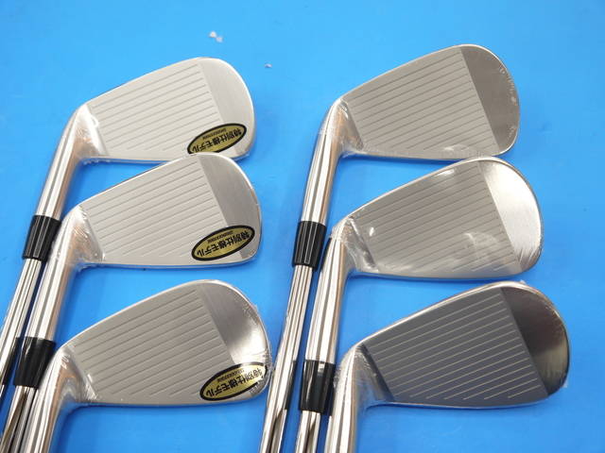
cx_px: 302
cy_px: 226
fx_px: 699
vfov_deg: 36.0
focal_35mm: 40
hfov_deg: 46.8
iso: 200
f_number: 4.2
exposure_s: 1/60
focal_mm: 20
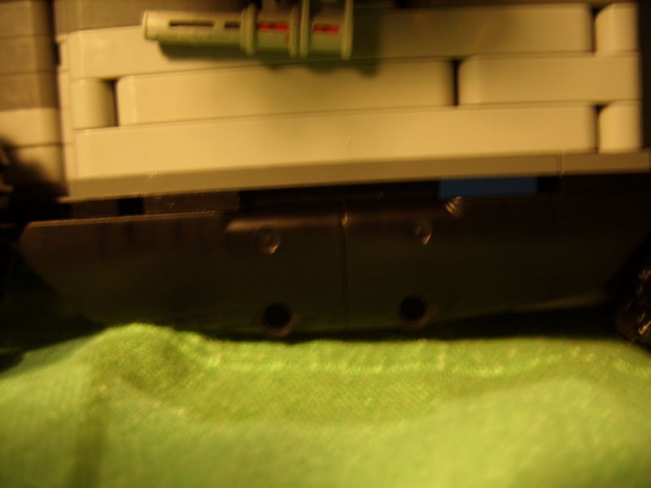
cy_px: 244
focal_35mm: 38
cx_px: 326
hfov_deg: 49.0
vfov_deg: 37.7
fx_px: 715
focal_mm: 7.8
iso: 100
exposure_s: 1/7
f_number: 2.8
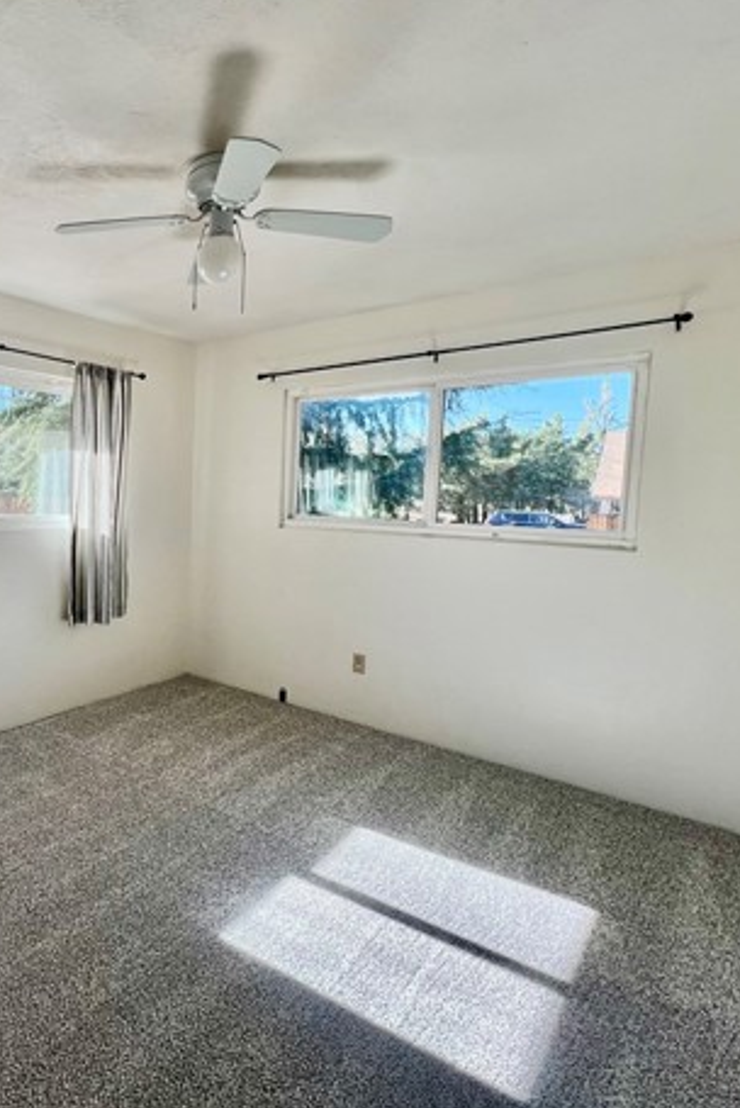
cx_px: 100
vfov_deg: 86.8
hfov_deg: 57.3
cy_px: 528
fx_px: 585
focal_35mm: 19
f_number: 1.8
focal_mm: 1.57
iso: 32
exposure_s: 1/144
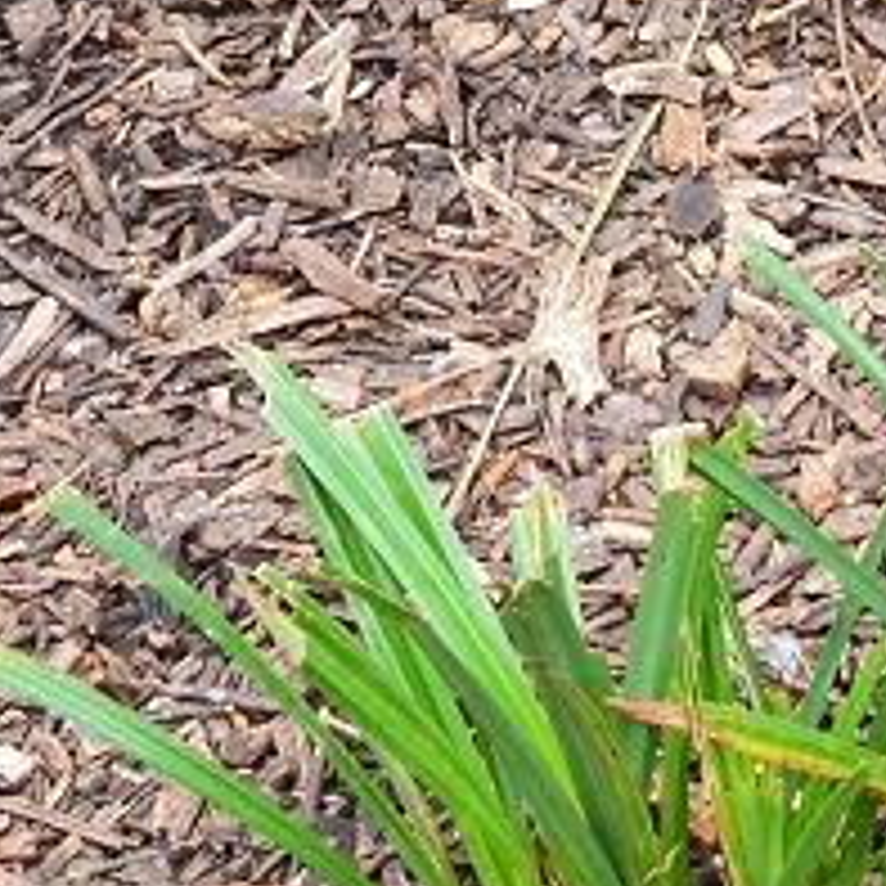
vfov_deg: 8.5
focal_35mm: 189
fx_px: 5473
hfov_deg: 8.8
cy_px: -1165
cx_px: 1633
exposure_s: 1/50
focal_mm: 18
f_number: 8
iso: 400
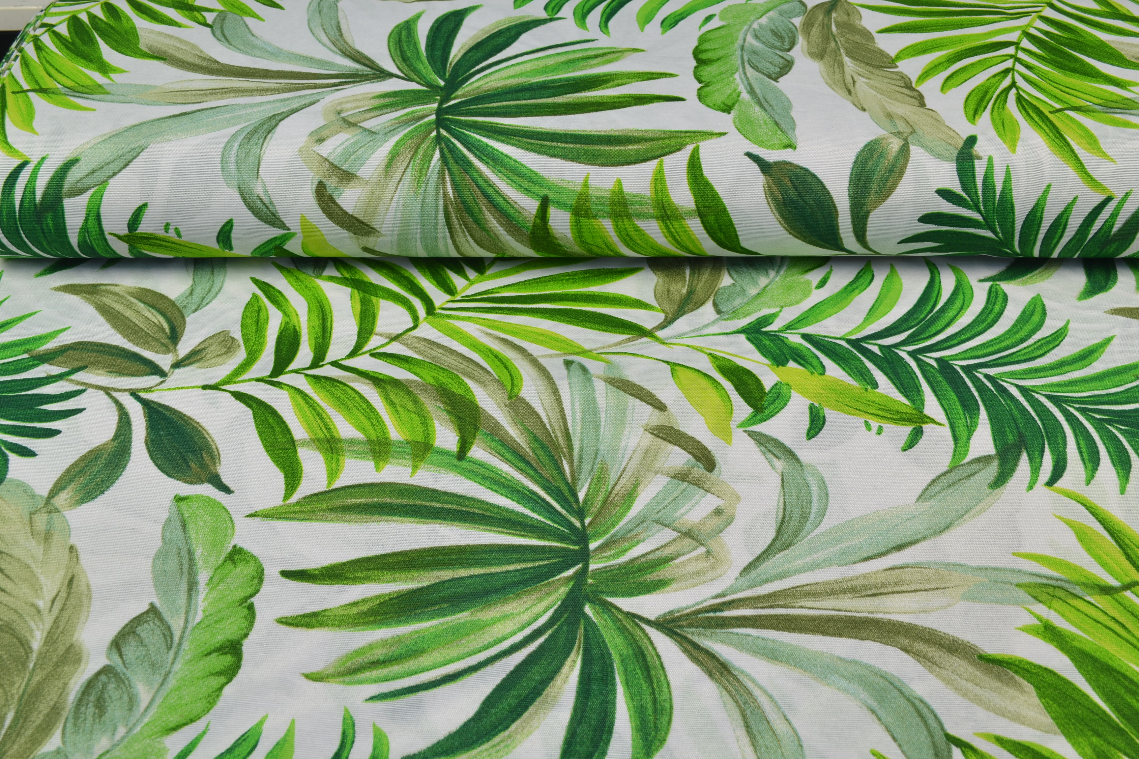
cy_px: 380
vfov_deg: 34.2
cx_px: 570
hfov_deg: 49.6
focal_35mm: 39
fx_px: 1234
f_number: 9
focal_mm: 26
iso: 100
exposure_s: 1/13
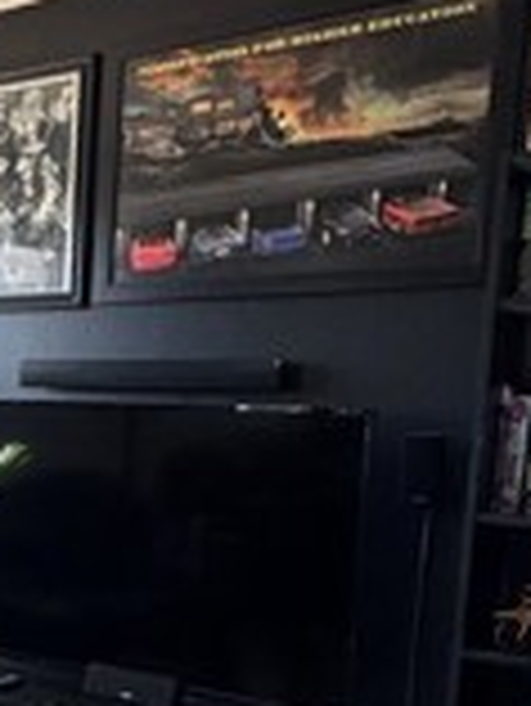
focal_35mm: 57
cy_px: 549
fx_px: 1164
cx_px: -207
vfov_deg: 33.0
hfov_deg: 22.3
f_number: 2.2
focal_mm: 2.22
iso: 250
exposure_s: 1/121
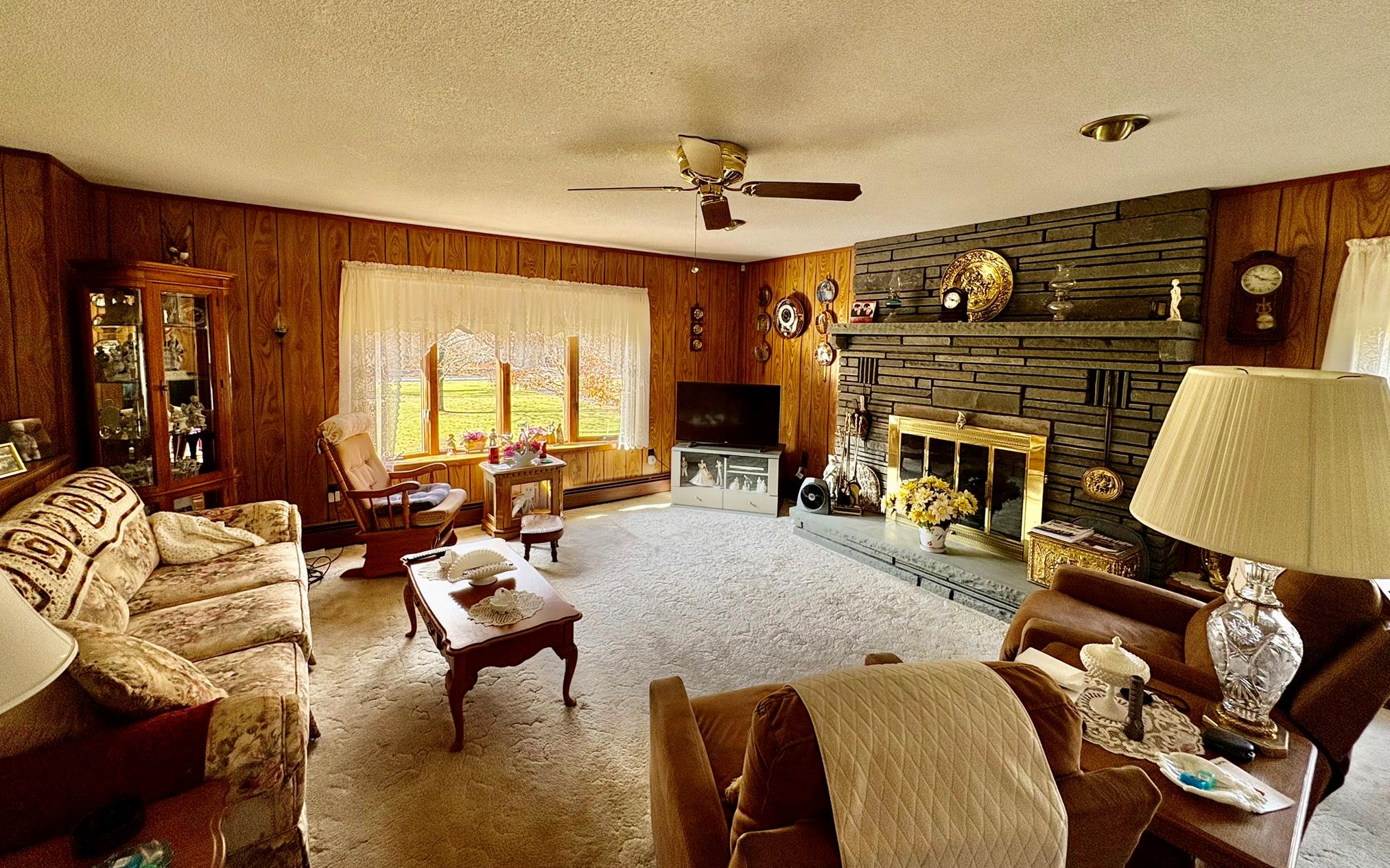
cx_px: 698
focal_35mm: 15
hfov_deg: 101.5
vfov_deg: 74.5
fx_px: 568
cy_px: 383
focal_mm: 2.22
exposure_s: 1/111
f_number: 2.2
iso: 125
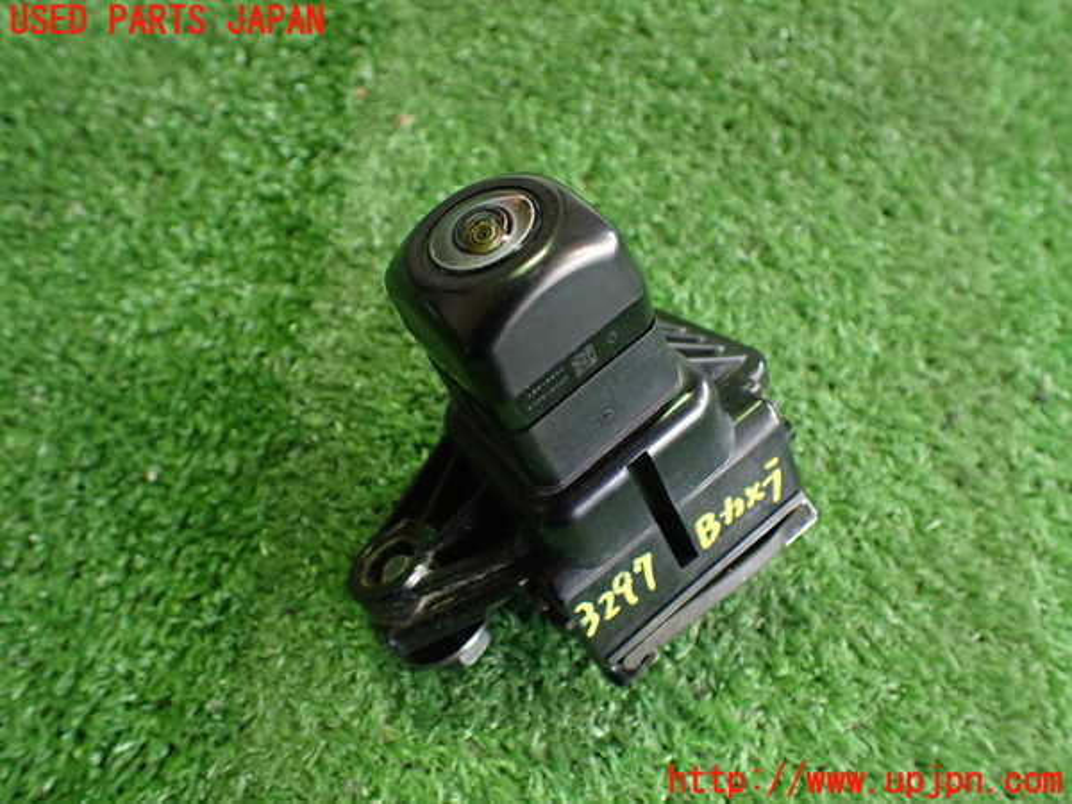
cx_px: 536
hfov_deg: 60.0
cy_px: 402
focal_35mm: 30
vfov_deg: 46.8
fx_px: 929
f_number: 2.3
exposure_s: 1/60
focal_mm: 5.4
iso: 800
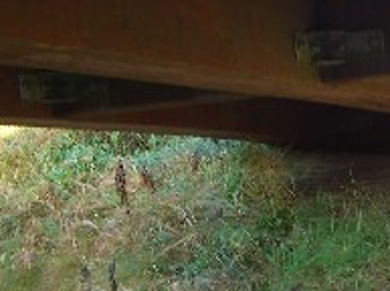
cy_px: 100
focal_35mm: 115
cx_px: 248
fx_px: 1293
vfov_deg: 12.8
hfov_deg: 17.1
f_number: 2.8
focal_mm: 7.9
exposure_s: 1/60
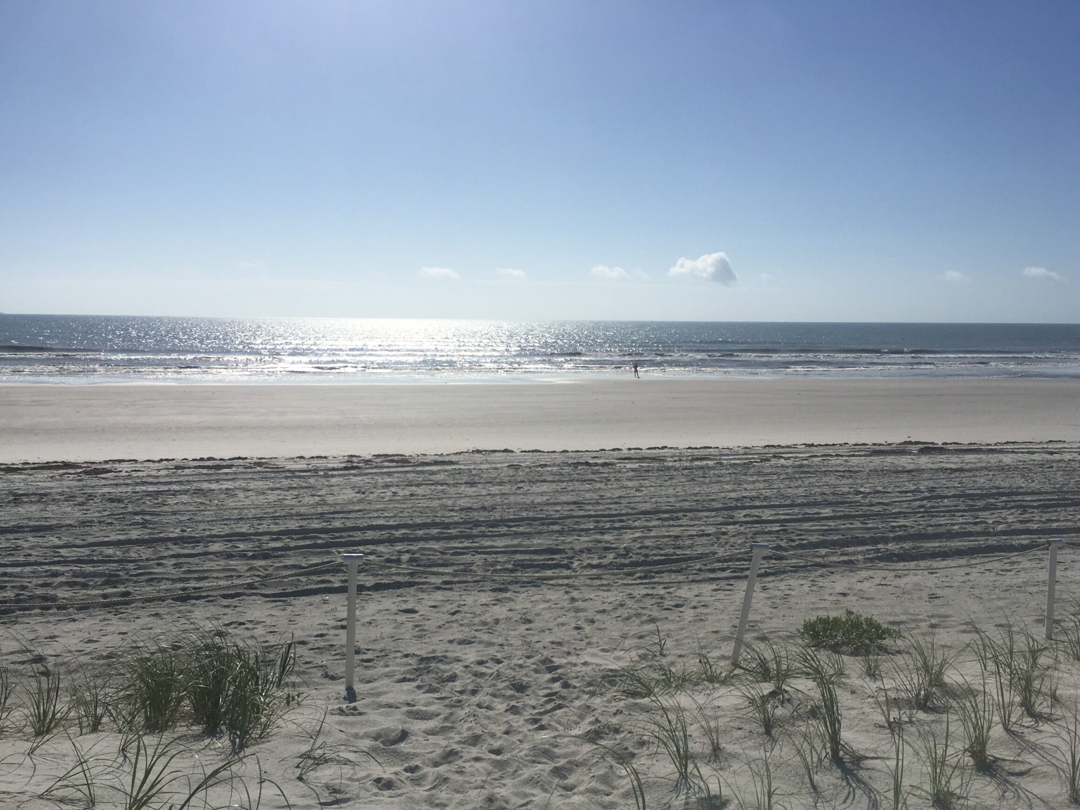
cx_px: 518
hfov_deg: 56.8
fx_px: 998
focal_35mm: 32
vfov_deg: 44.1
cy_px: 446
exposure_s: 1/6410
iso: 25
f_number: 2.2
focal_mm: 4.15
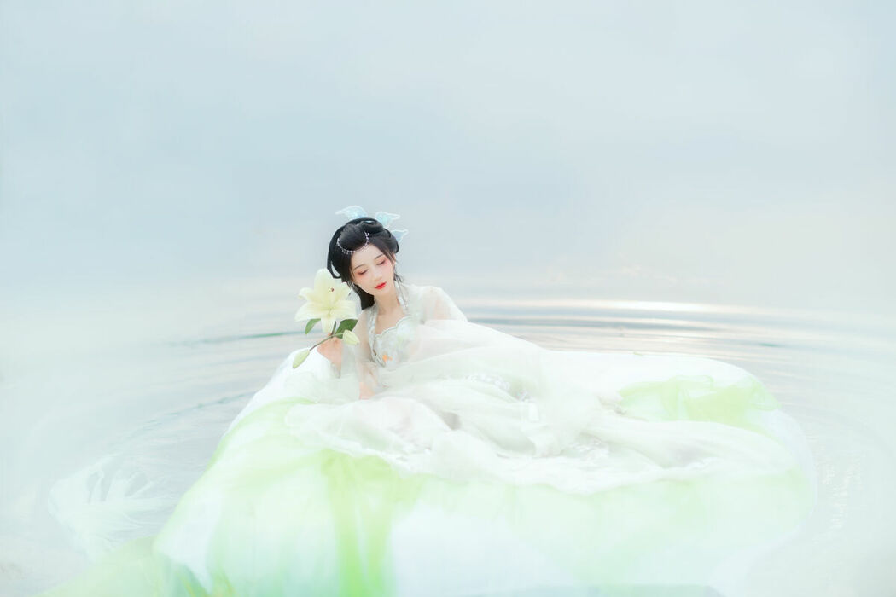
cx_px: 448
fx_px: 2115
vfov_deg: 16.1
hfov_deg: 23.9
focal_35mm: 85
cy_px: 298
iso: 160
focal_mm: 85
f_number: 1.4
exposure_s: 1/1000
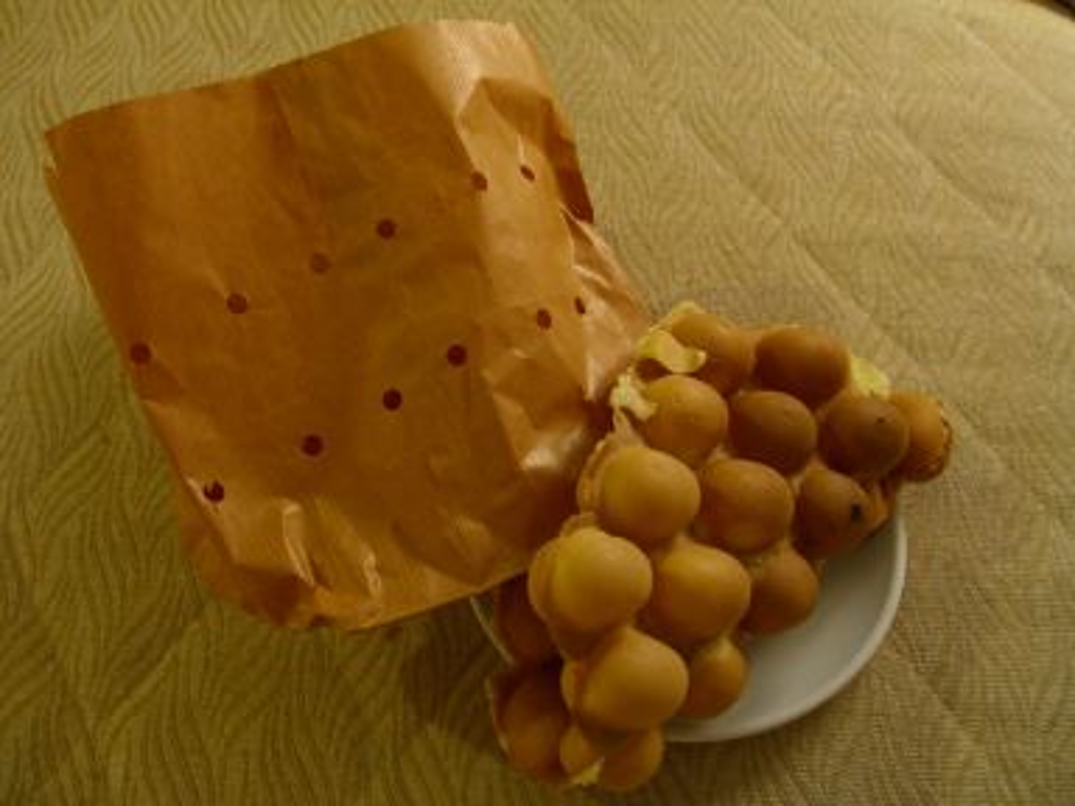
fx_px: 1180
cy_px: 403
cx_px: 538
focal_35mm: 38
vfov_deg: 37.7
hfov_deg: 49.0
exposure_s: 1/8
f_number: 2.8
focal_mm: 7.9
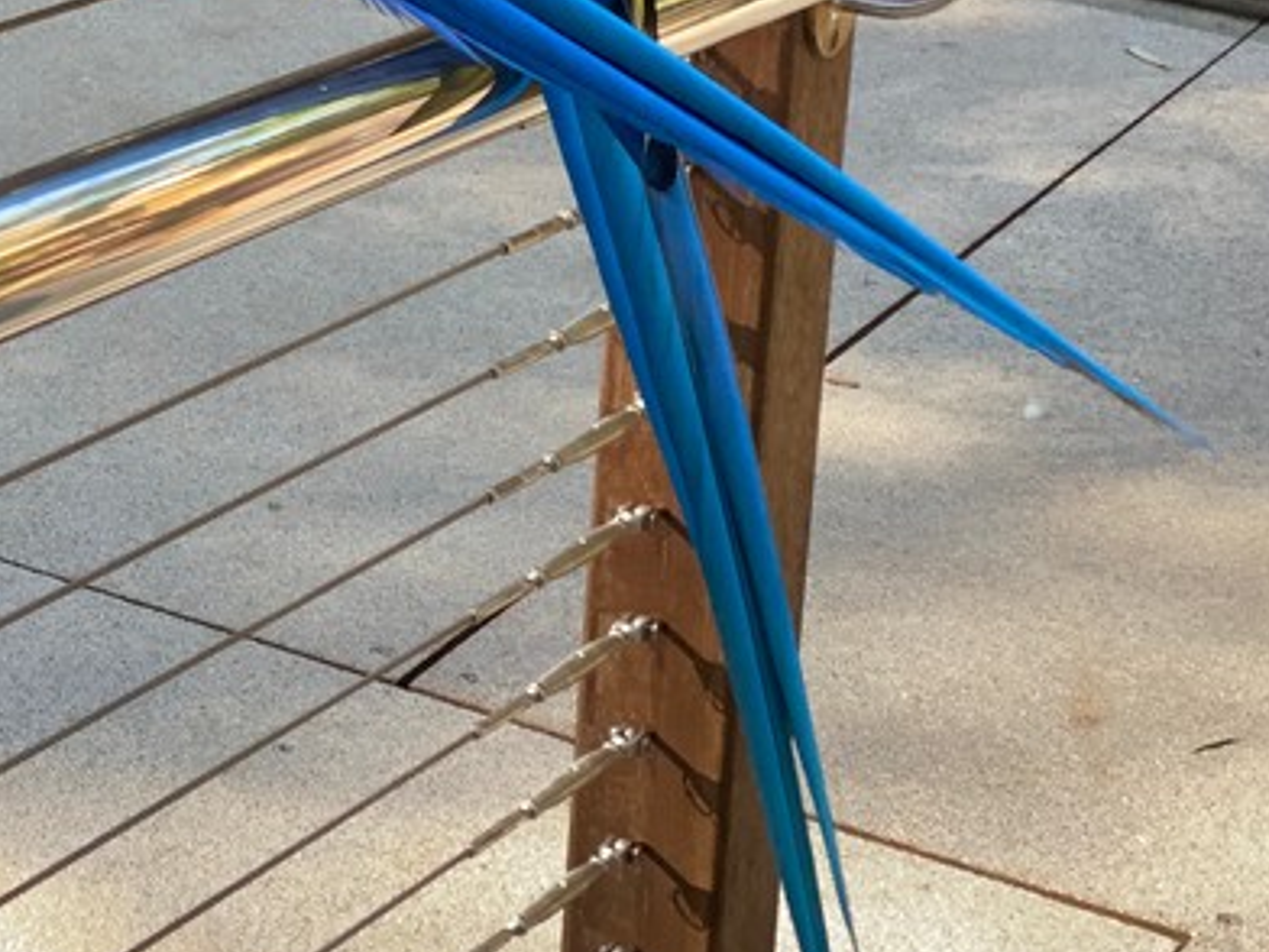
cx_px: -62
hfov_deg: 14.2
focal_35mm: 136
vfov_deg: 10.8
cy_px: 10
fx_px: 4986
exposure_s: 1/122
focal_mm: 6
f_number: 2
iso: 160
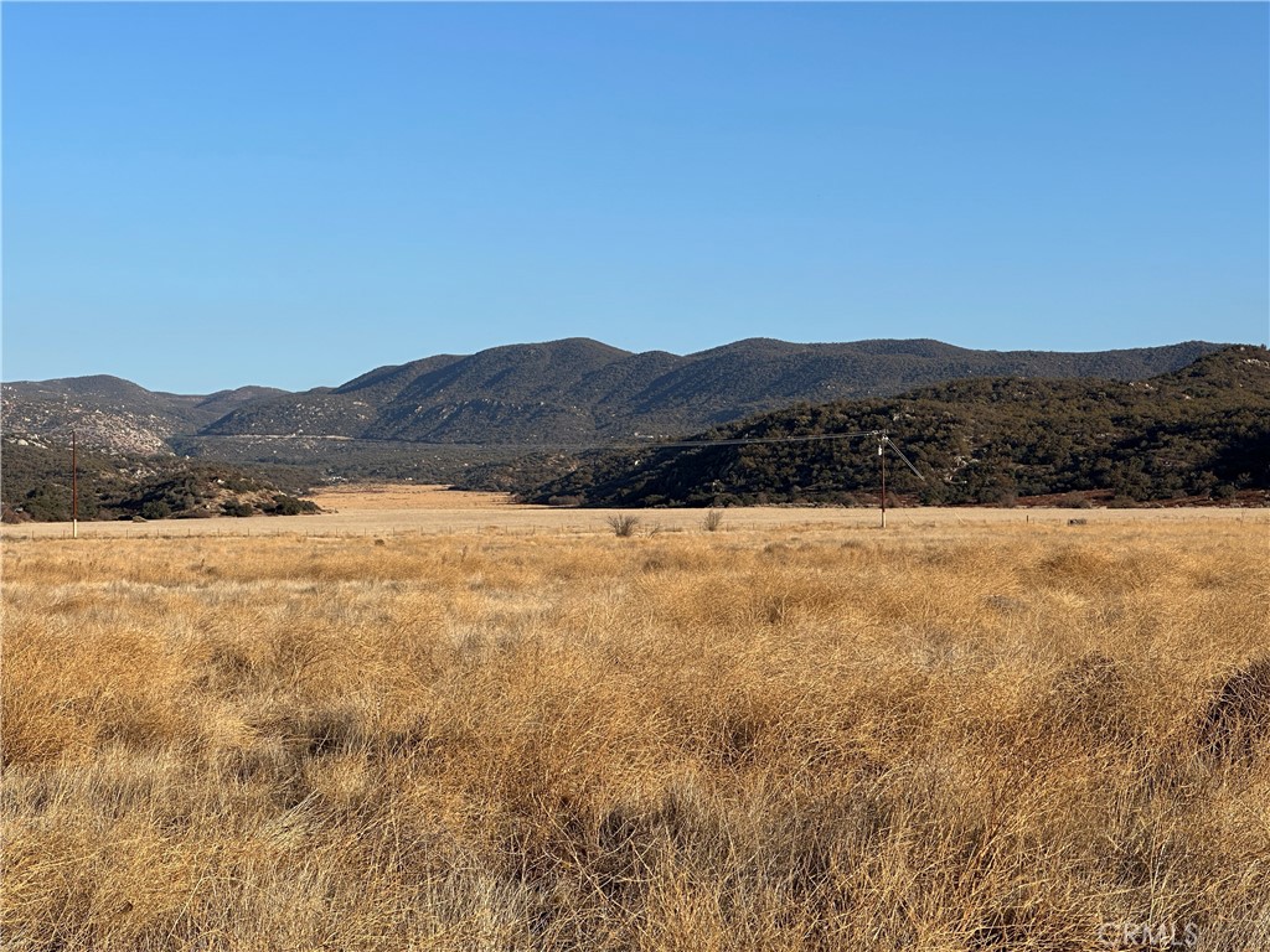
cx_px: 635
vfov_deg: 19.1
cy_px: 476
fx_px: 2825
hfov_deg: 25.3
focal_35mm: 77
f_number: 2.8
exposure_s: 1/708
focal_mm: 9
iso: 32
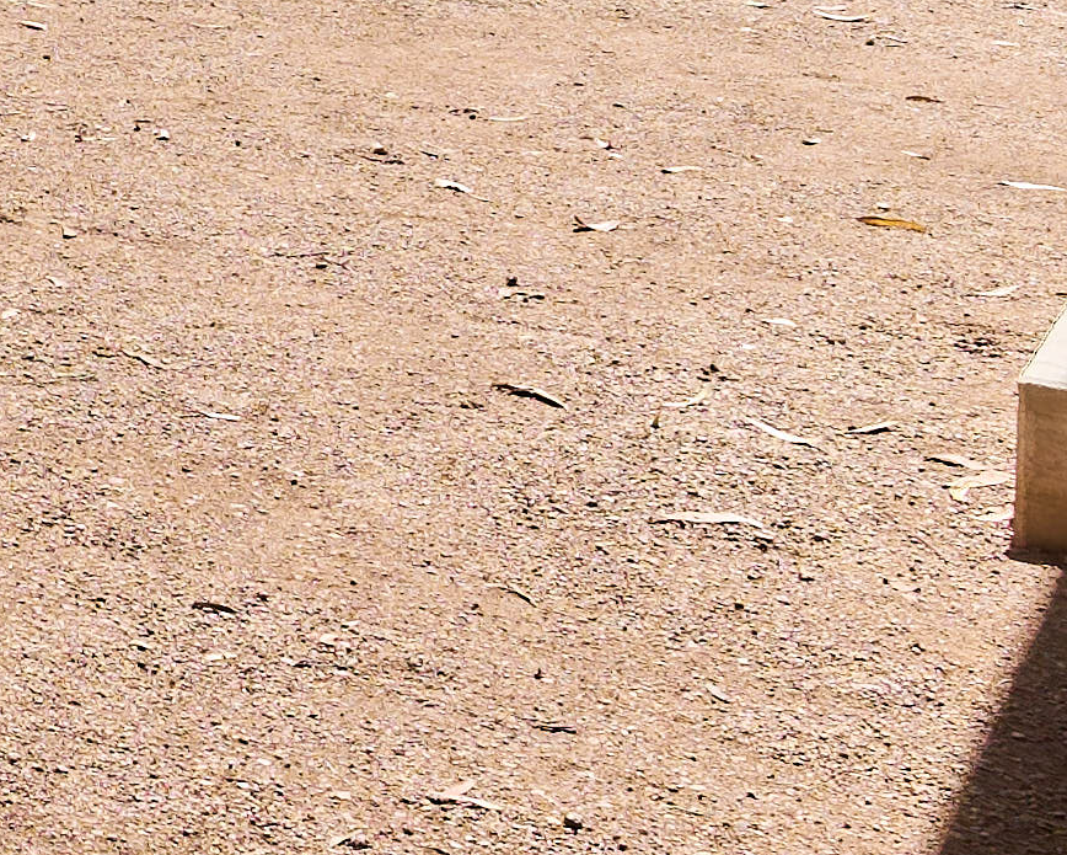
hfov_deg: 9.6
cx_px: -2661
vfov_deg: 12.4
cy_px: -811
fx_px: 3492
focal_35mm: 111
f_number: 8
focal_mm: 14.6
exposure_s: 1/1250
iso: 320
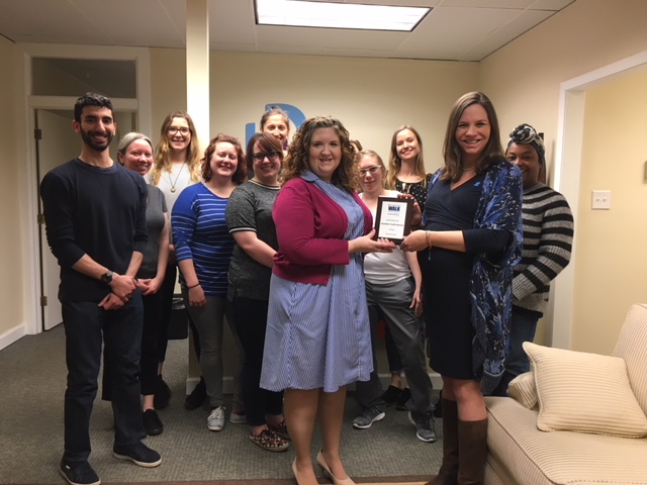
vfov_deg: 48.2
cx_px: 324
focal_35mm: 29
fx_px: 542
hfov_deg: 61.7
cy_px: 242
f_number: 2.2
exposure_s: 1/30
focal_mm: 4.15
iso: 80
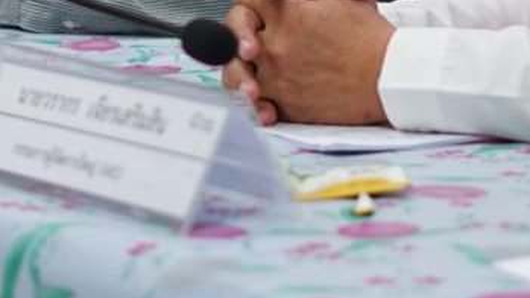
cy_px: -228
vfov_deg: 4.9
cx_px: 351
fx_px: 3414
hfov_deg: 8.9
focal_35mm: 243
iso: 400
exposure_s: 1/200
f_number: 2
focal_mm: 50
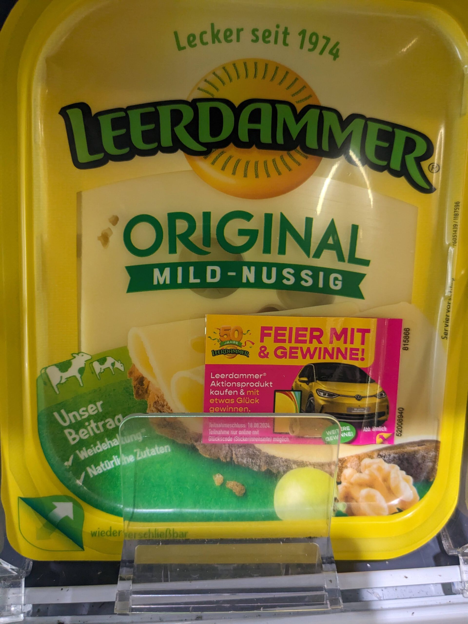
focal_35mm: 27
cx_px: 234
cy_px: 312
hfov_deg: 51.4
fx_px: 487
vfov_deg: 65.3
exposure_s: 1/99.9
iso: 280
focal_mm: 4.38
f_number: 1.73
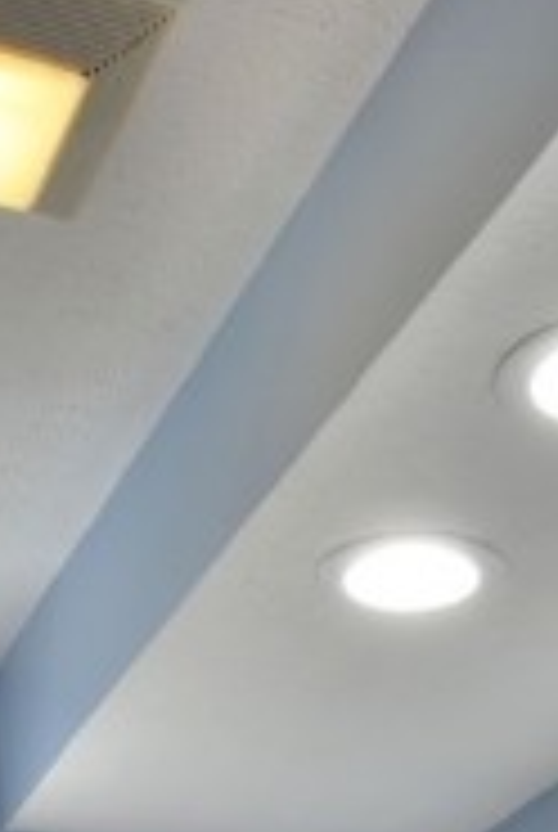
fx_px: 2015
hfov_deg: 15.7
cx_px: 346
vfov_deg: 17.1
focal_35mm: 87
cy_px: 1664
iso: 200
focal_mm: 14
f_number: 5.6
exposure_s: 1/10
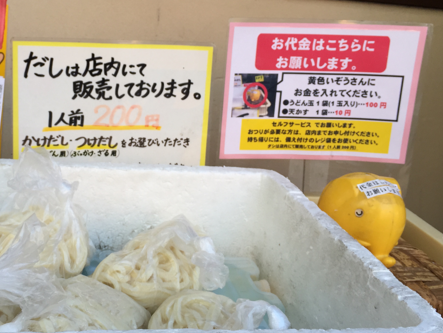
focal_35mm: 43
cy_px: 125
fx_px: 550
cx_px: 124
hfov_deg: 42.8
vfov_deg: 33.4
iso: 32
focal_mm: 4.15
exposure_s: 1/206
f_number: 2.2
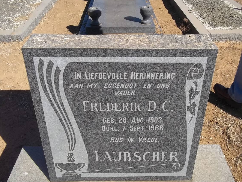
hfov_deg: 53.9
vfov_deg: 41.8
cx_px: 127
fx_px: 238
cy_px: 87
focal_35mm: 34
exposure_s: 1/400
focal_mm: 5.7
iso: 80
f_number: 5.5
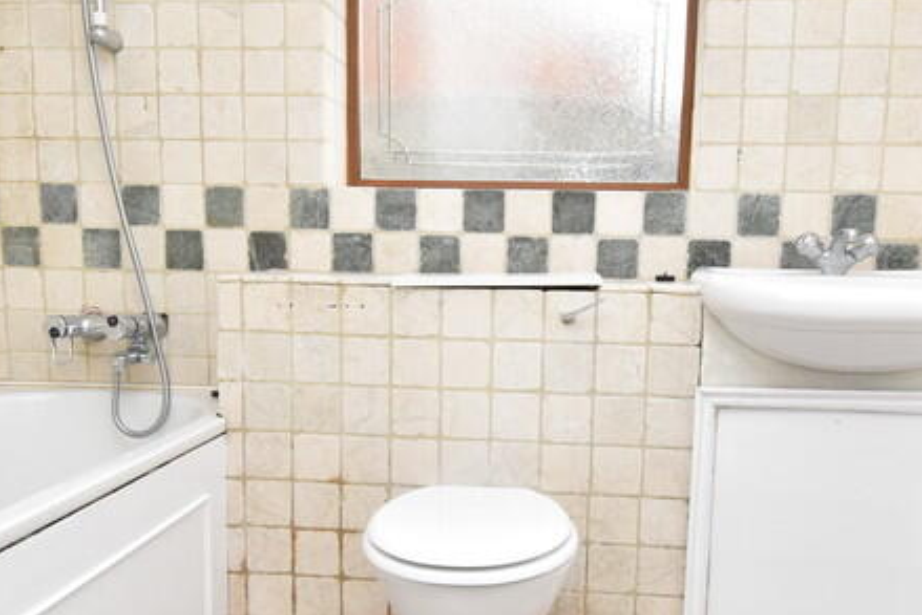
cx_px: 485
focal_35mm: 35
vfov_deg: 37.6
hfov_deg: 54.4
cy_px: 394
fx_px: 897
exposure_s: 1/60
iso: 800
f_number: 7.1
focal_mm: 10
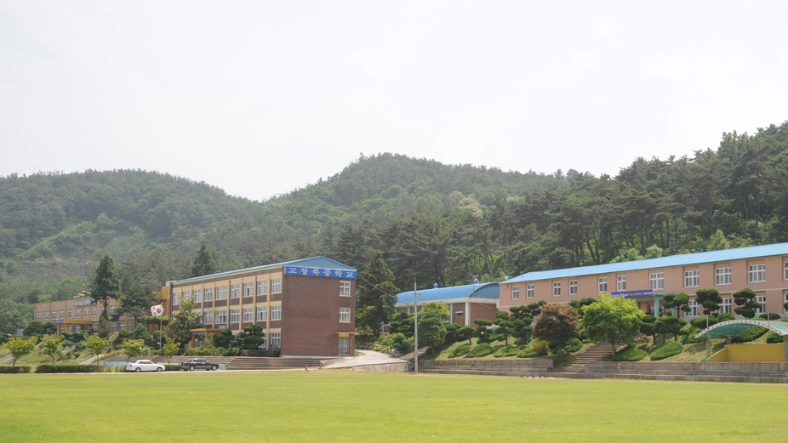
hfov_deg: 27.8
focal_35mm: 76
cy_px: 297
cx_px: 492
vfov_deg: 15.9
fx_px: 1588
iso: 200
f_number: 13
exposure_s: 1/160
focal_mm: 56
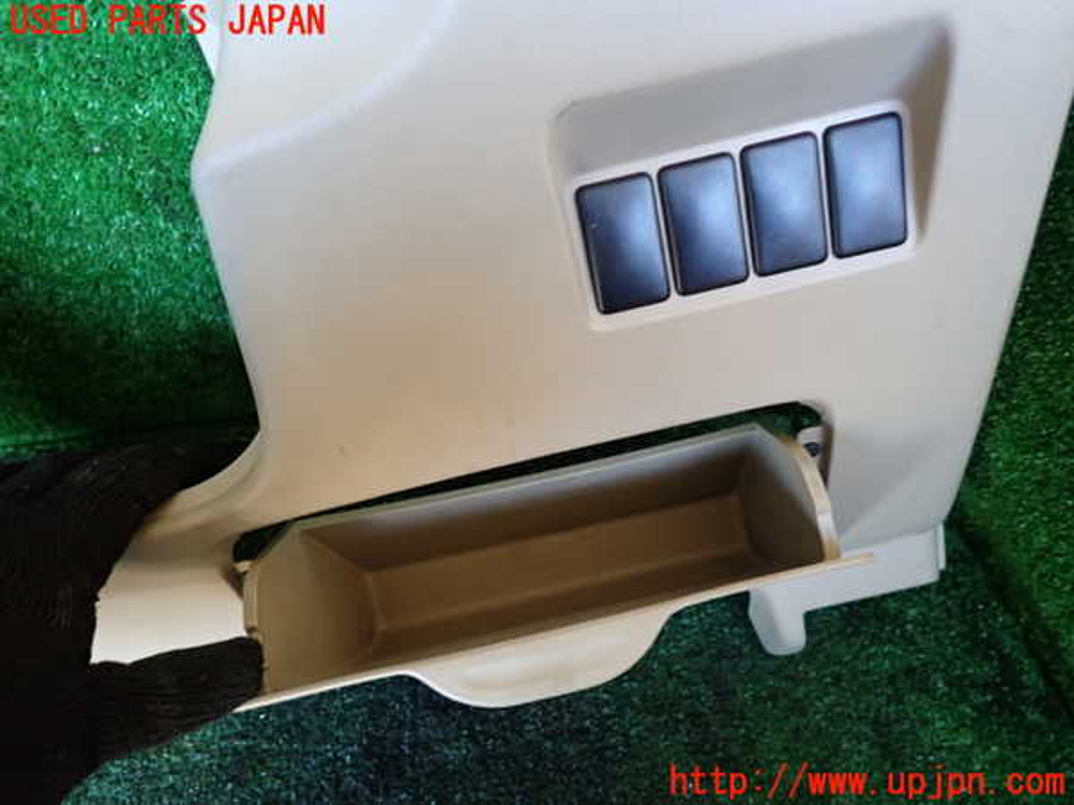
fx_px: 776
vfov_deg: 54.9
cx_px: 537
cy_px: 402
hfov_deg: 69.4
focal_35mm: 25
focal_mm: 4.5
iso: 250
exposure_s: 1/30
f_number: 2
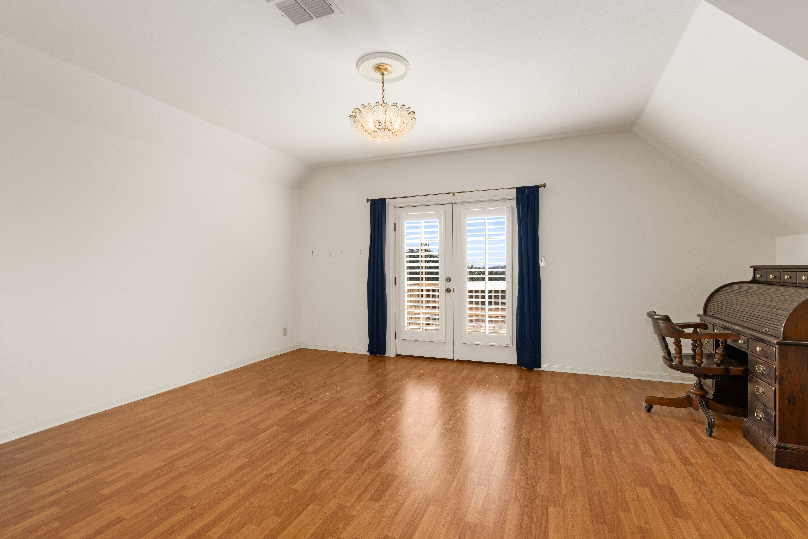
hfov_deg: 96.7
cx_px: 404
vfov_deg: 73.7
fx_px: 359
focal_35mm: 16
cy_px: 270
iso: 200
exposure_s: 1/160
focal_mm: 16
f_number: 10
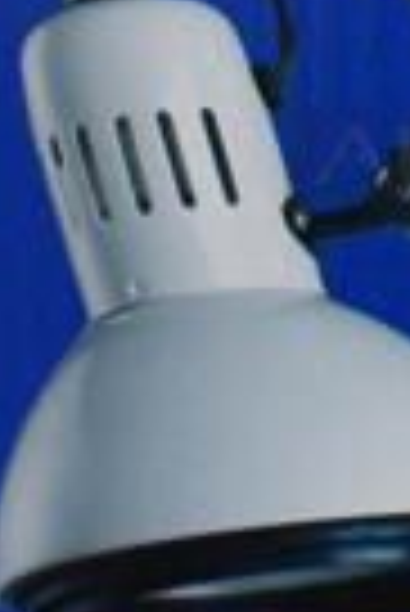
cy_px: -34
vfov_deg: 10.1
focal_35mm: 202
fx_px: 3442
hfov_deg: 6.6
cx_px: 788
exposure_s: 1/125
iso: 1600
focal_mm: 20
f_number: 3.8
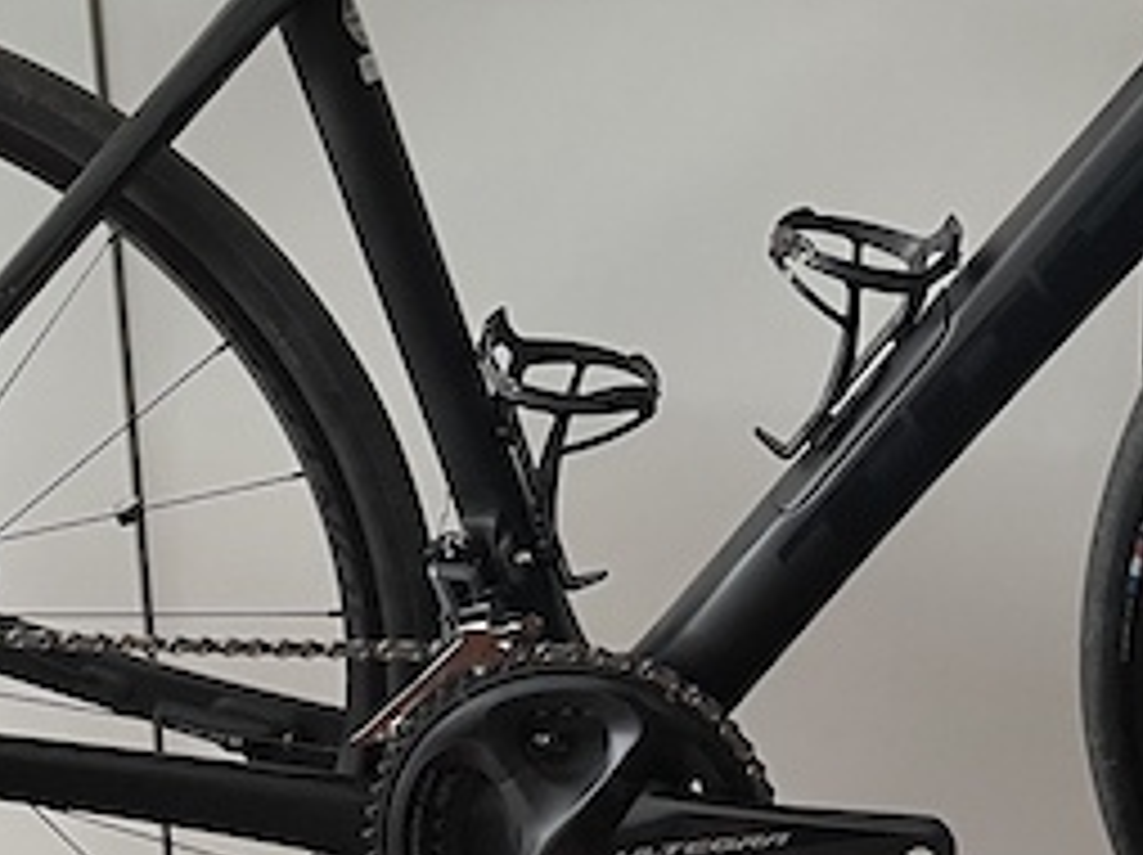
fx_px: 2705
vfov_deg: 17.9
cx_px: 842
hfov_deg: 23.6
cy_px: 238
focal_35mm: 82
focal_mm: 4.2
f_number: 1.6
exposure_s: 1/60
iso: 250
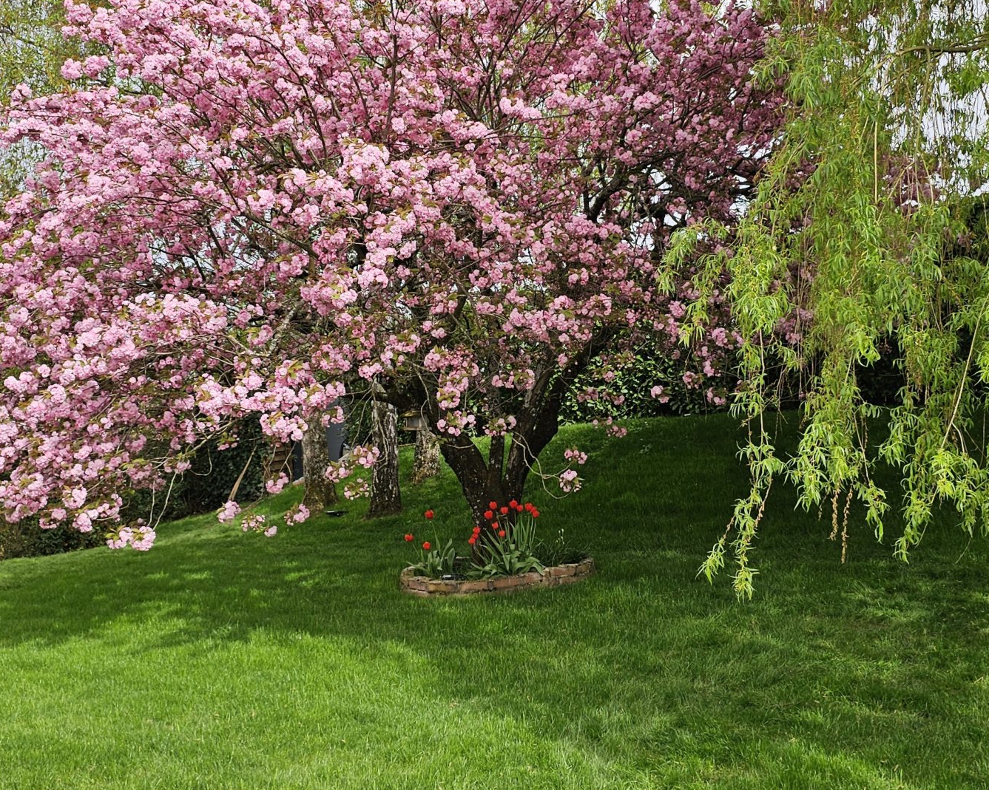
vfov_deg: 34.7
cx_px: 575
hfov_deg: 42.8
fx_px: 1258
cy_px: 302
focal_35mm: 43
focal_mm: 6.3
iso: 10
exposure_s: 1/449
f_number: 1.7
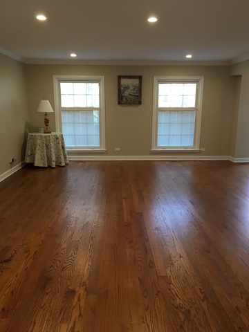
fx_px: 278
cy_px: 166
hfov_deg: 48.2
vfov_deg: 61.7
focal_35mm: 29
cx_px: 124
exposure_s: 1/30
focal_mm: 4.15
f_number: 2.2
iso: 50
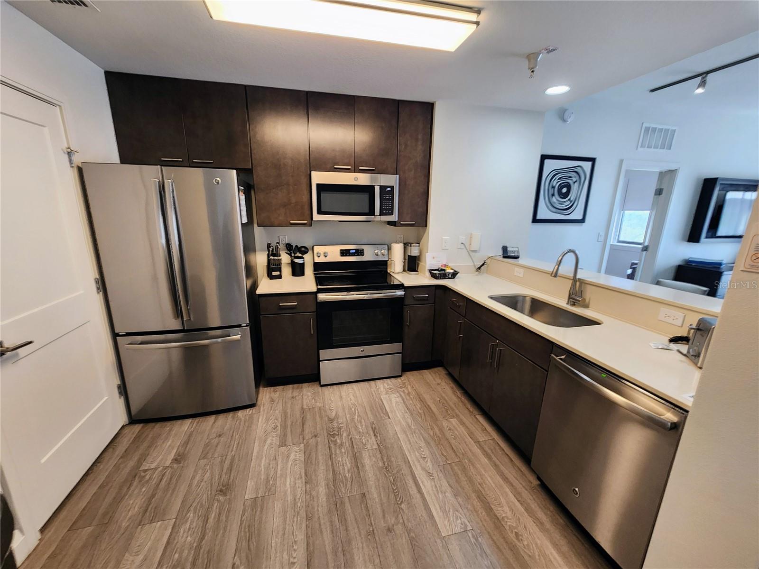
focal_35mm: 13
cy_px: 284
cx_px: 380
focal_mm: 2.2
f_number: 2.2
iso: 250
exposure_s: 1/60
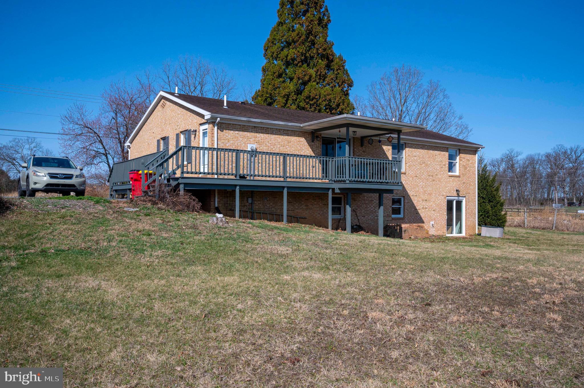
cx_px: 292
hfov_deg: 62.0
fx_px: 486
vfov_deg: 43.5
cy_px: 194
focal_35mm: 30
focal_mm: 30
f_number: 16
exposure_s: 1/800
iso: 1000
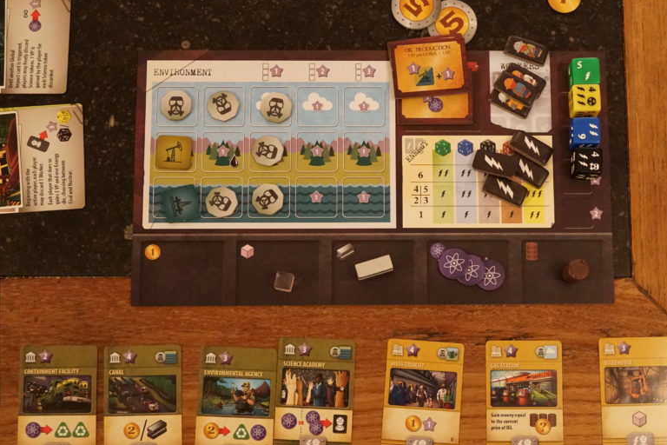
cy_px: 285
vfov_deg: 22.6
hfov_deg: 33.3
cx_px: 402
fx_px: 1112
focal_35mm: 60
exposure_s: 1/40
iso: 6400
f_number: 6.3
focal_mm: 30
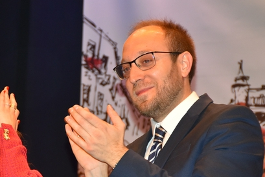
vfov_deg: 6.3
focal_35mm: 218
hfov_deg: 9.4
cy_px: 180
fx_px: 1605
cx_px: 69
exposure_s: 1/100
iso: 800
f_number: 5
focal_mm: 66
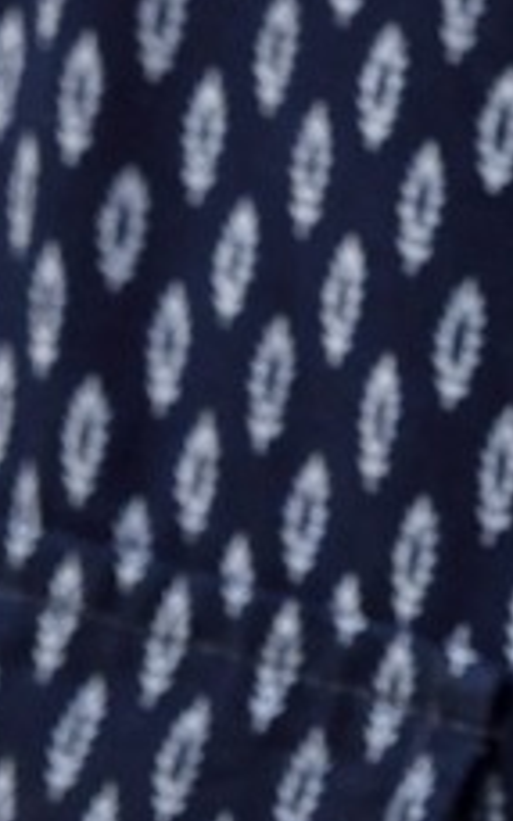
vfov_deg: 4.9
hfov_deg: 3.2
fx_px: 8931
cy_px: -1875
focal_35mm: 399
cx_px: 1343
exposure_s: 1/250
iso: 1000
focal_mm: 56
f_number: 6.3
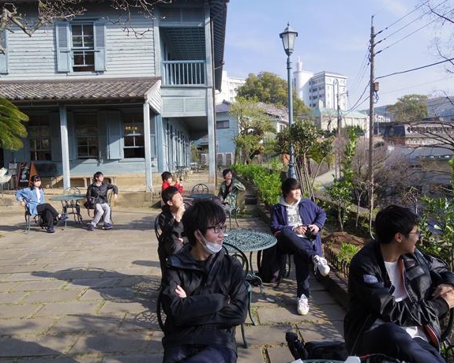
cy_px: 179
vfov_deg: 56.8
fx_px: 336
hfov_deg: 68.1
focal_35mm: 25
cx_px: 219
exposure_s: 1/640
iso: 200
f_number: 4
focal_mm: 5
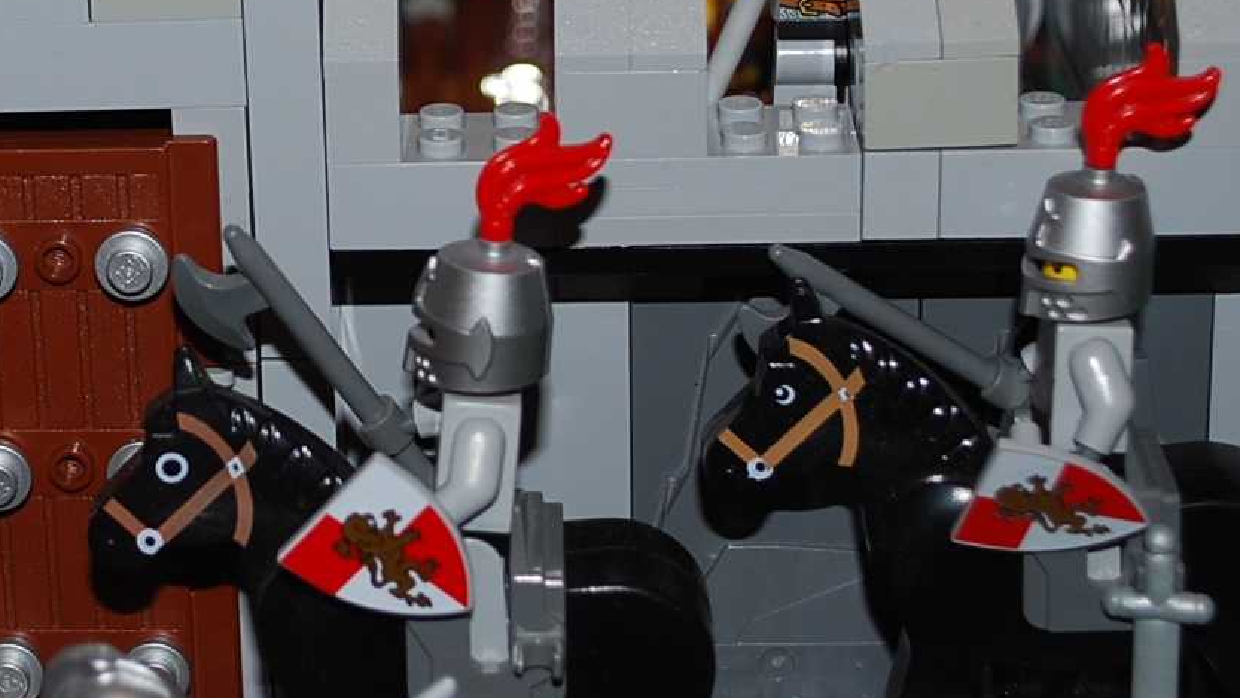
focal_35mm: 117
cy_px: 158
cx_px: 219
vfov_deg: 10.3
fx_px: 3848
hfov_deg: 18.1
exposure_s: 1/60
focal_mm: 32
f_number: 4.8
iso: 200
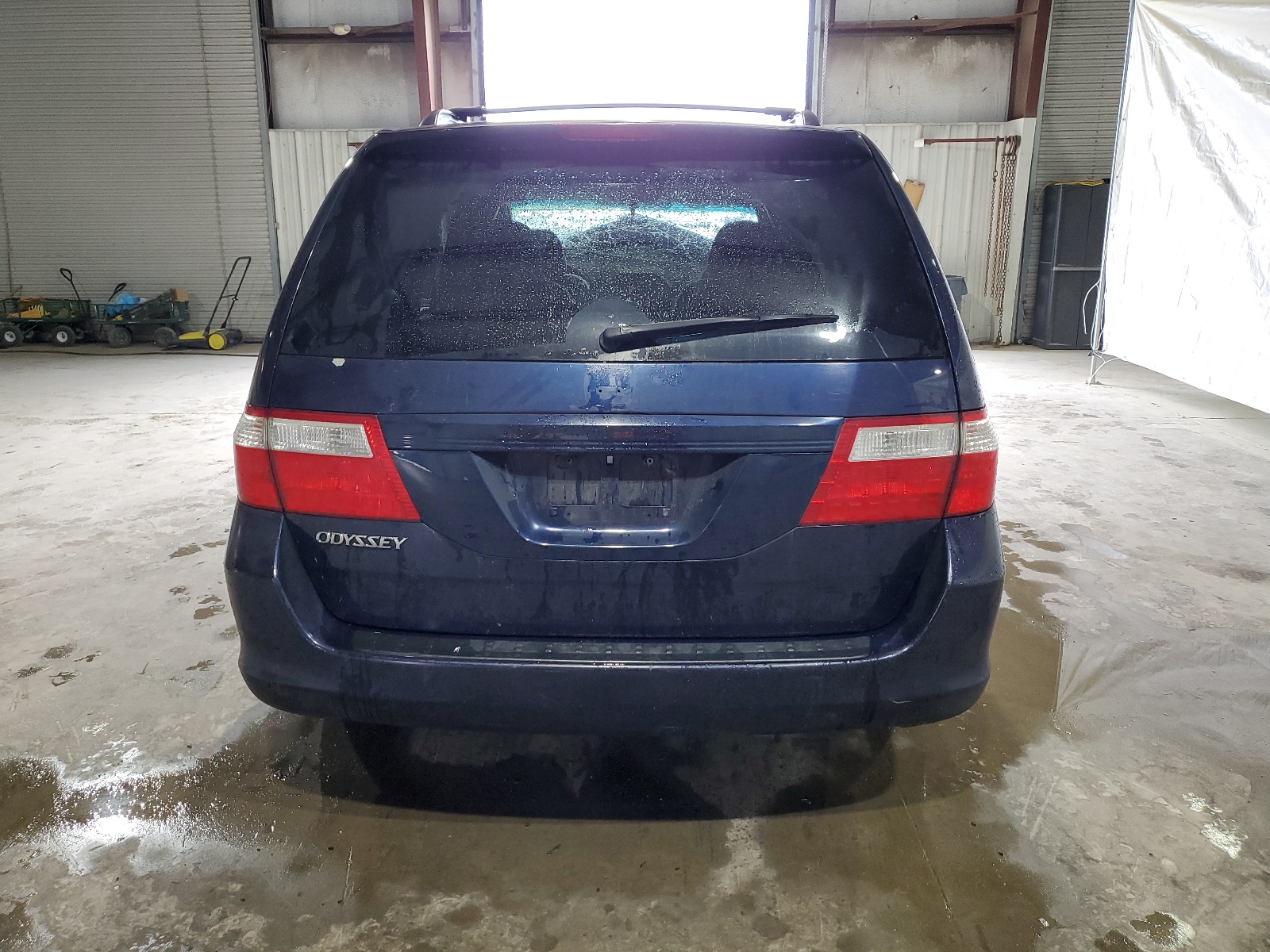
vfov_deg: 53.1
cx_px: 635
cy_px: 476
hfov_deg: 67.3
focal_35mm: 26
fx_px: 954
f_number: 1.5
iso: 98
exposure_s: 1/60.2
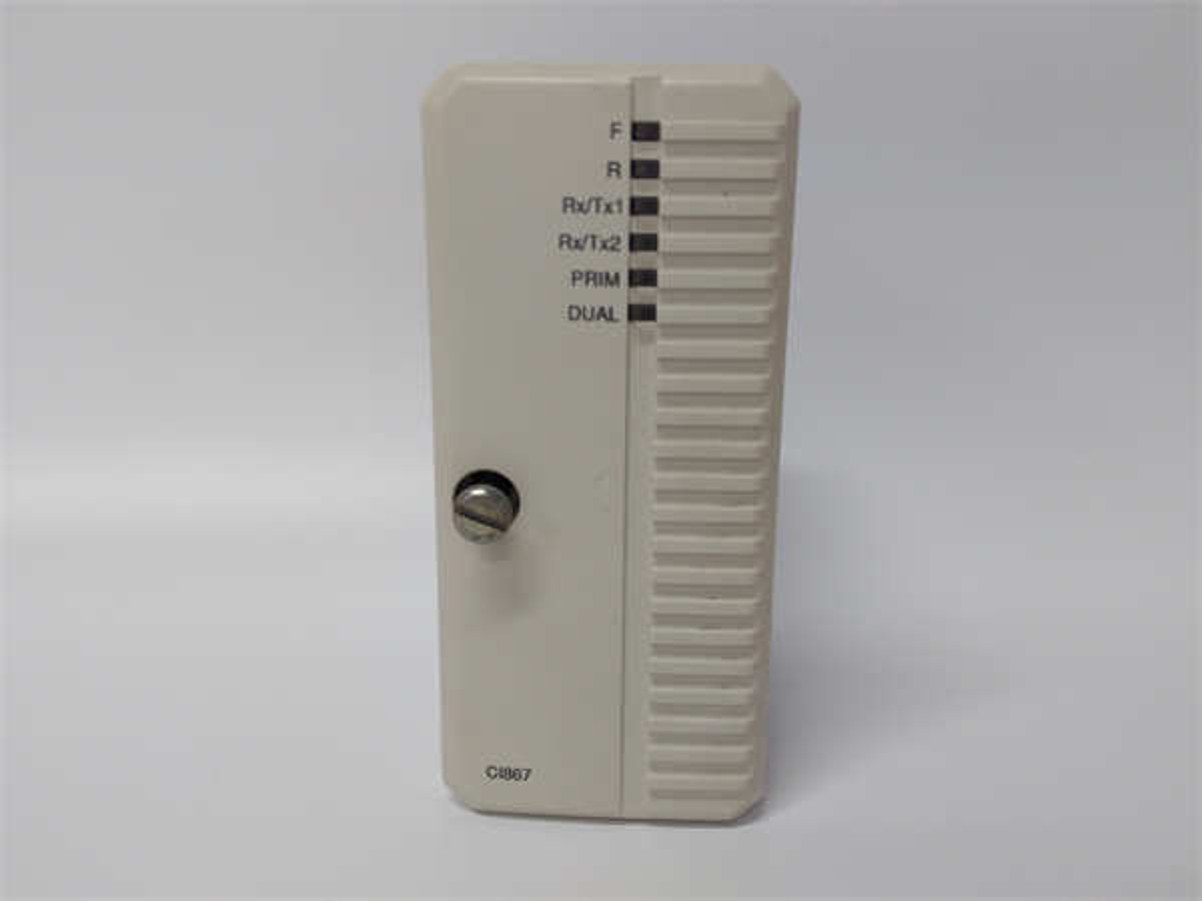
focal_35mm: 27
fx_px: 938
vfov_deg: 51.4
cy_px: 450
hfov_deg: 65.3
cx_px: 601
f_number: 2
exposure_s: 1/33
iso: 135
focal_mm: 3.79
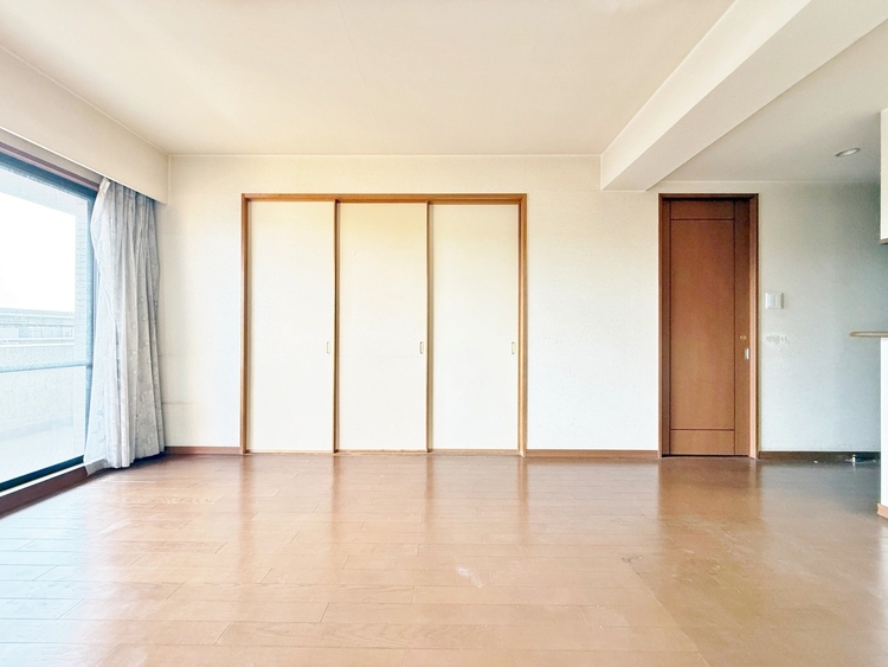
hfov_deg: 102.0
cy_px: 334
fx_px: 359
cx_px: 444
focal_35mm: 14
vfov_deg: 85.7
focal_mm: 2.22
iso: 400
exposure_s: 1/60
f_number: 2.2
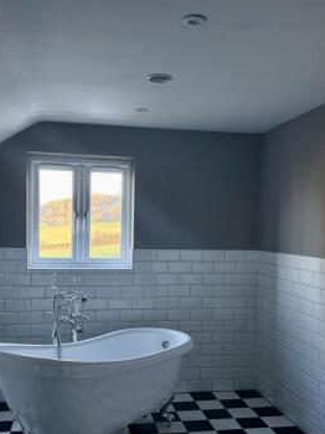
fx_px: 501
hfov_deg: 35.9
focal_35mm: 40
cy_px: 244
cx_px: 166
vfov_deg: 46.7
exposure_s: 1/100
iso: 200
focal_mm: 6.76
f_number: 1.78
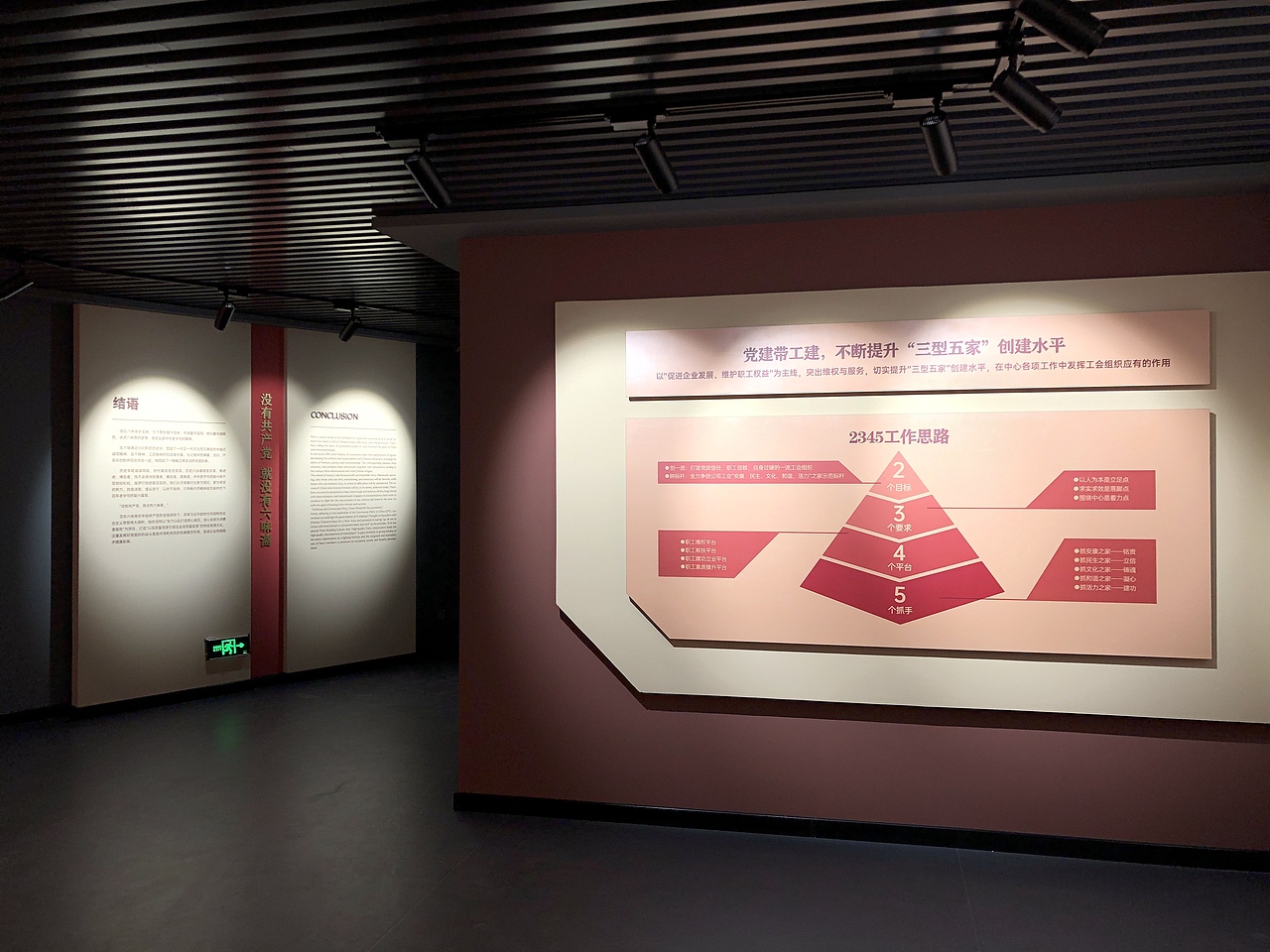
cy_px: 476
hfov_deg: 63.4
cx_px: 635
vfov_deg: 49.7
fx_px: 1027
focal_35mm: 28
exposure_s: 1/120
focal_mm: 4
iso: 100
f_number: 1.8
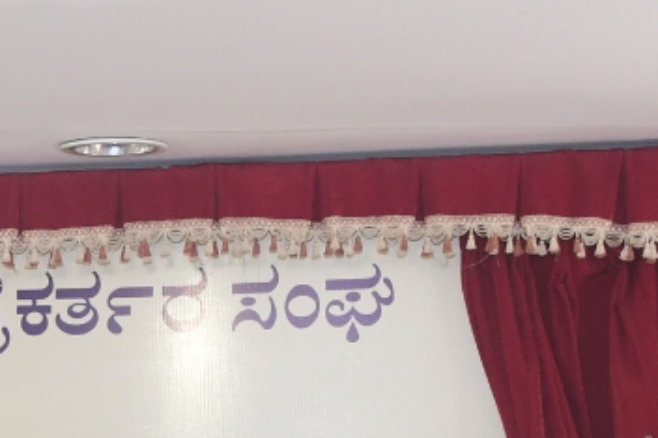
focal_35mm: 152
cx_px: -376
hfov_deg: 12.7
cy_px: 756
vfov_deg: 8.7
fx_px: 2776
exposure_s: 1/125
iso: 1000
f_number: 6.3
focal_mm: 22
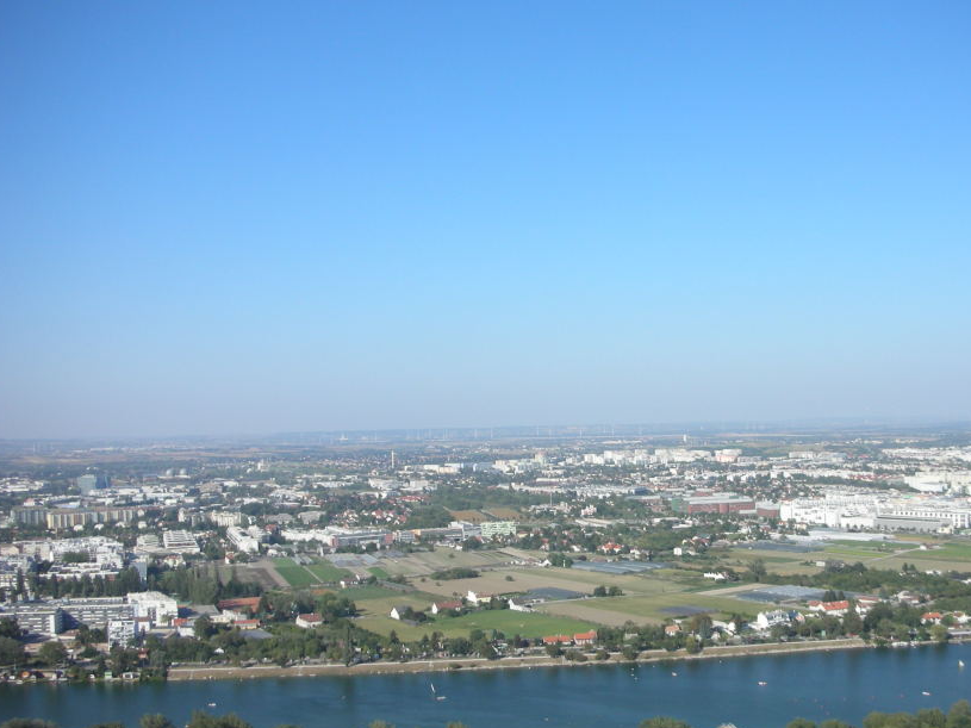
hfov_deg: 42.8
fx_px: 1234
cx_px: 577
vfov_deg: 32.9
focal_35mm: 44
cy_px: 391
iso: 50
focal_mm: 5.8
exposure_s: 1/83
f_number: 8.5
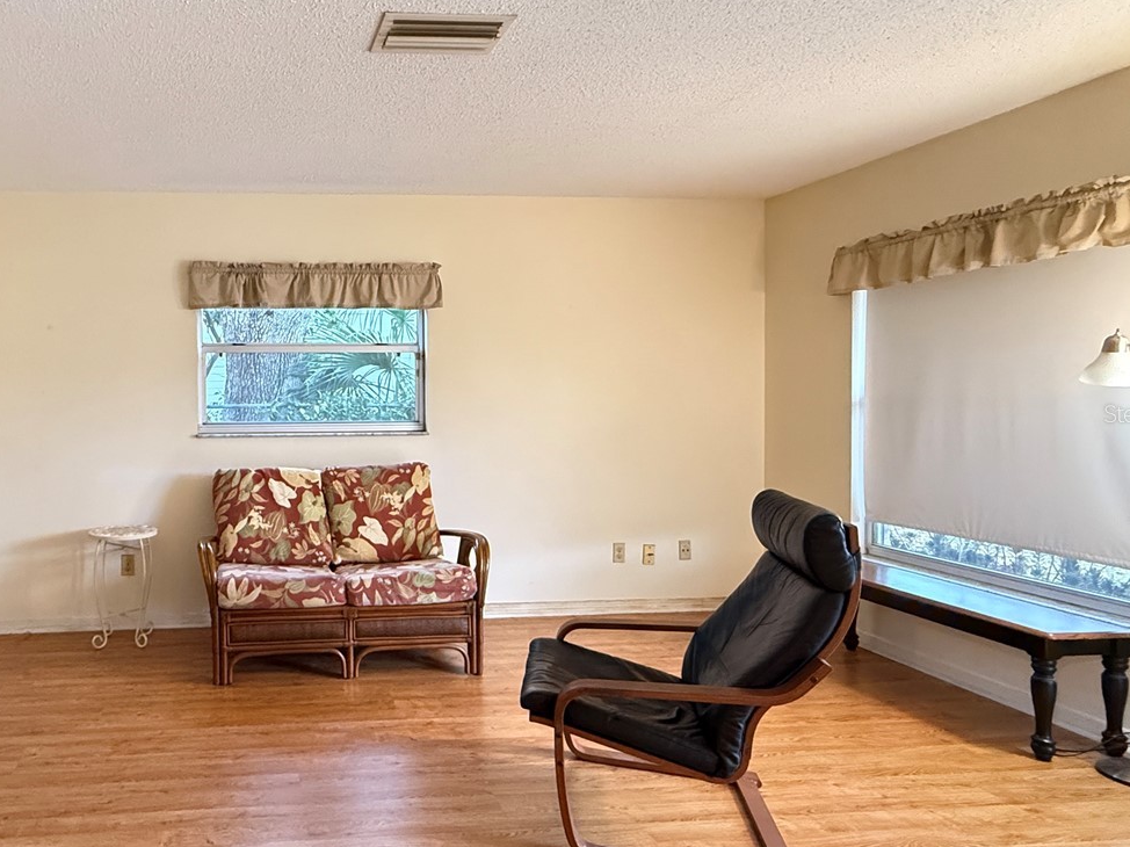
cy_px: 413
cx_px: 285
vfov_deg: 58.9
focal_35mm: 23
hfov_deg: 69.2
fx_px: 751
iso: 800
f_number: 2.2
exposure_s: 1/60
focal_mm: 2.22
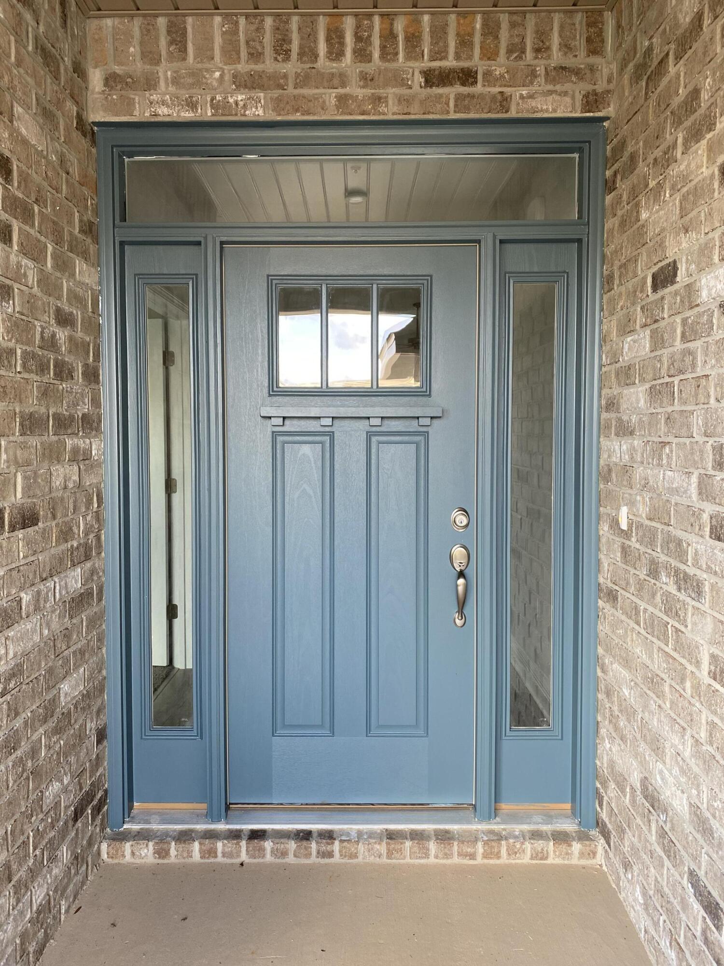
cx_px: 362
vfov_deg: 67.3
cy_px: 483
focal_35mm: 26
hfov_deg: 53.1
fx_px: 725
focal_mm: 4.25
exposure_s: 1/121
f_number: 1.8
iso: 100
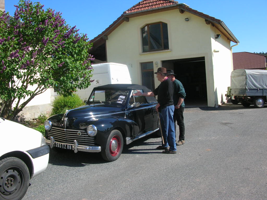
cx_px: 134
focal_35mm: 35
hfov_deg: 52.6
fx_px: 270
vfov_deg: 40.7
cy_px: 100
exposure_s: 1/212
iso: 50
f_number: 5.6
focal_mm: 5.8
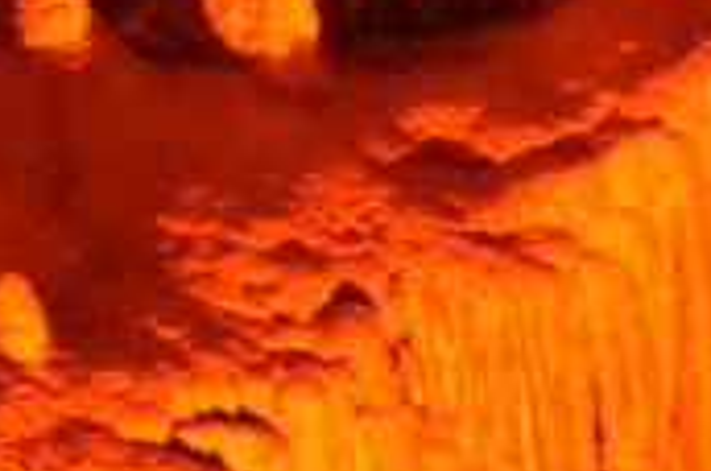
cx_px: -967
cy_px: -500
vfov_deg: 8.1
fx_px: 3174
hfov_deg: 10.9
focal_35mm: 161
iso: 6400
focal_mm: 18
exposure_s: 1/15
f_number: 3.5
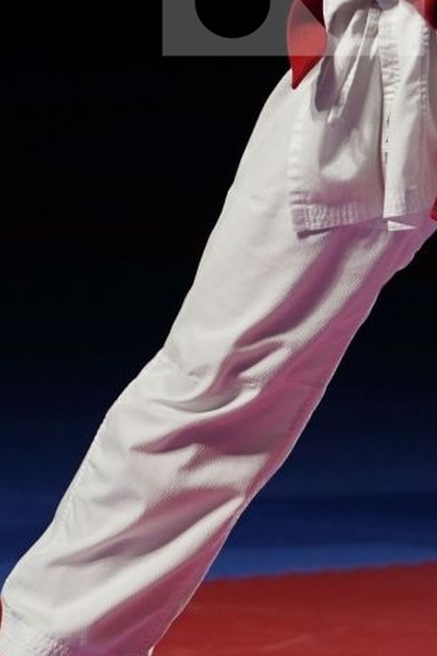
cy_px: -72
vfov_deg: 4.3
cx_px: -183
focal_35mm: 474
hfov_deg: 2.9
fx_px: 8636
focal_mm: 123
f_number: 2.8
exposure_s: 1/1000
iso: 1250
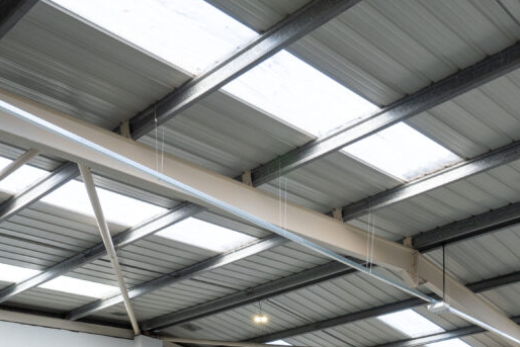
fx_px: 636
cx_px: 281
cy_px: 397
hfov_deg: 44.5
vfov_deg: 27.5
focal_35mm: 44
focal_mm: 17
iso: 100
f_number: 8
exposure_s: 1/13
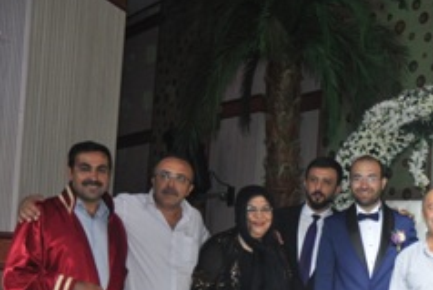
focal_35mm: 62
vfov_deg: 21.6
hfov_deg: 30.9
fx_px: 746
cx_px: 389
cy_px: 246
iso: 800
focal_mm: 22
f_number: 3.5
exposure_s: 1/60
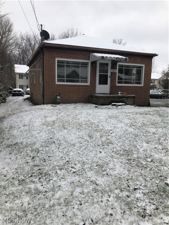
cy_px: 112
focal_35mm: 28
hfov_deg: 49.7
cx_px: 84
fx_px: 182
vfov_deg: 63.4
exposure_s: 1/685
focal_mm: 3.99
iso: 20
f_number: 1.8
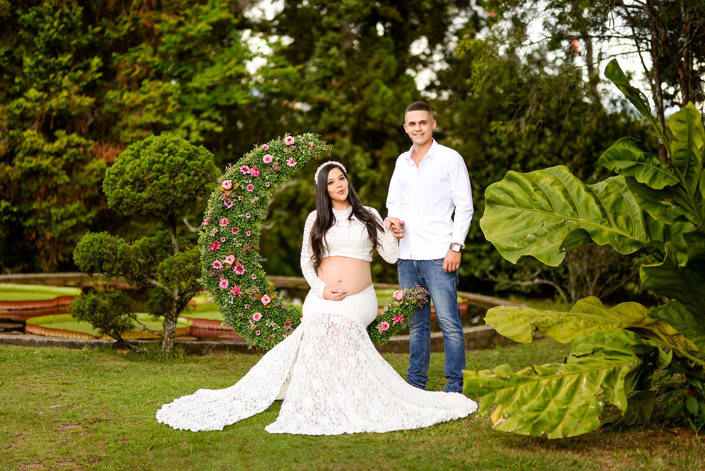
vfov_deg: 16.1
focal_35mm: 85
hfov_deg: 23.9
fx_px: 1665
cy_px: 236
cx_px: 352
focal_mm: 85
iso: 125
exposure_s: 1/640
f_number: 1.4
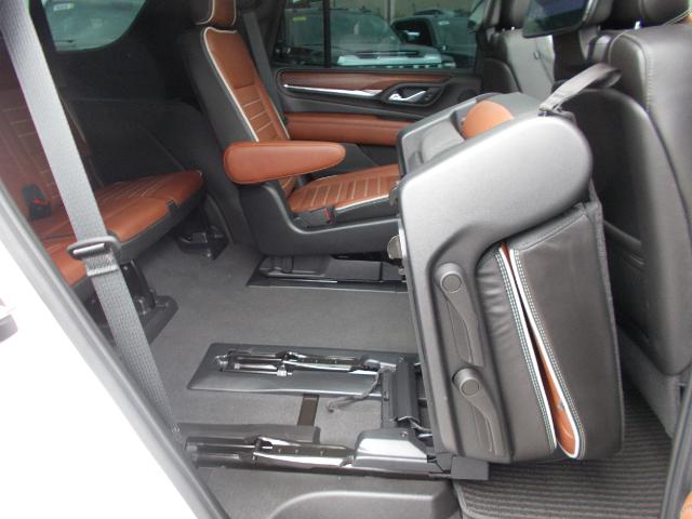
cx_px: 346
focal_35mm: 26
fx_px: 520
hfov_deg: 67.3
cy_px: 260
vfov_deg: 53.1
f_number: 3.2
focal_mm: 4.6
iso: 180
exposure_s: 1/25
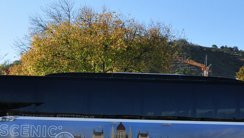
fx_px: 544
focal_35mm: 84
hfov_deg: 25.3
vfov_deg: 14.4
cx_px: 104
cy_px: 78
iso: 200
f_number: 8
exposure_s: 1/250
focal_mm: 24
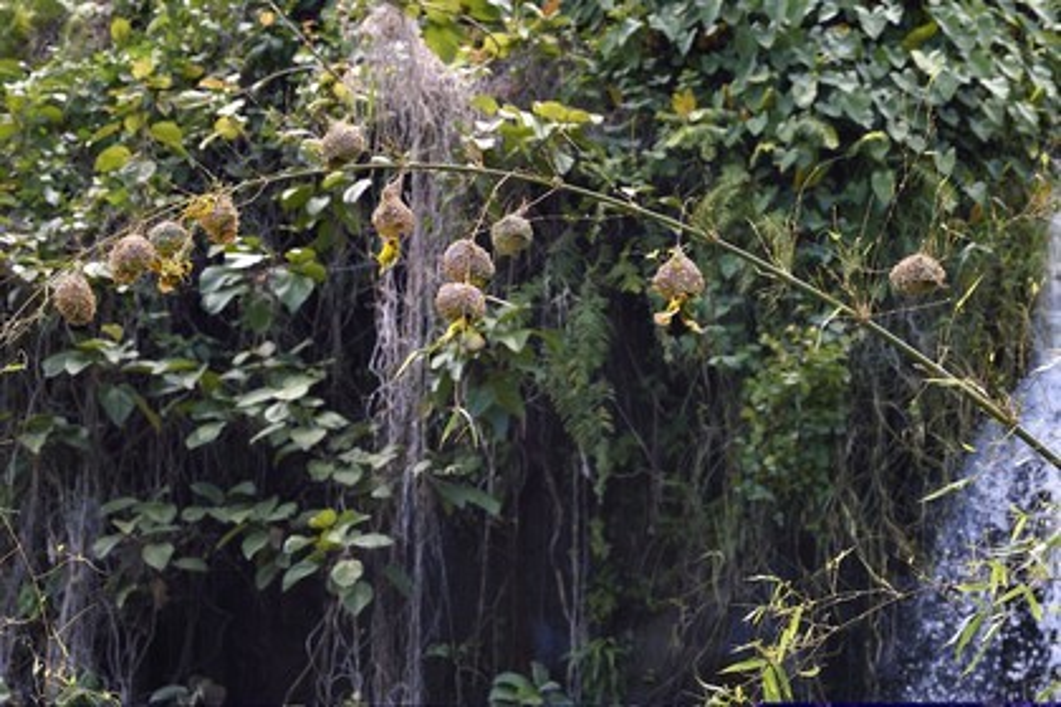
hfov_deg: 10.3
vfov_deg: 6.9
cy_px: 354
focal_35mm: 200
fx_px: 5894
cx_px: 530
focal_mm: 200
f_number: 6.3
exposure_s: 1/320
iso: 400
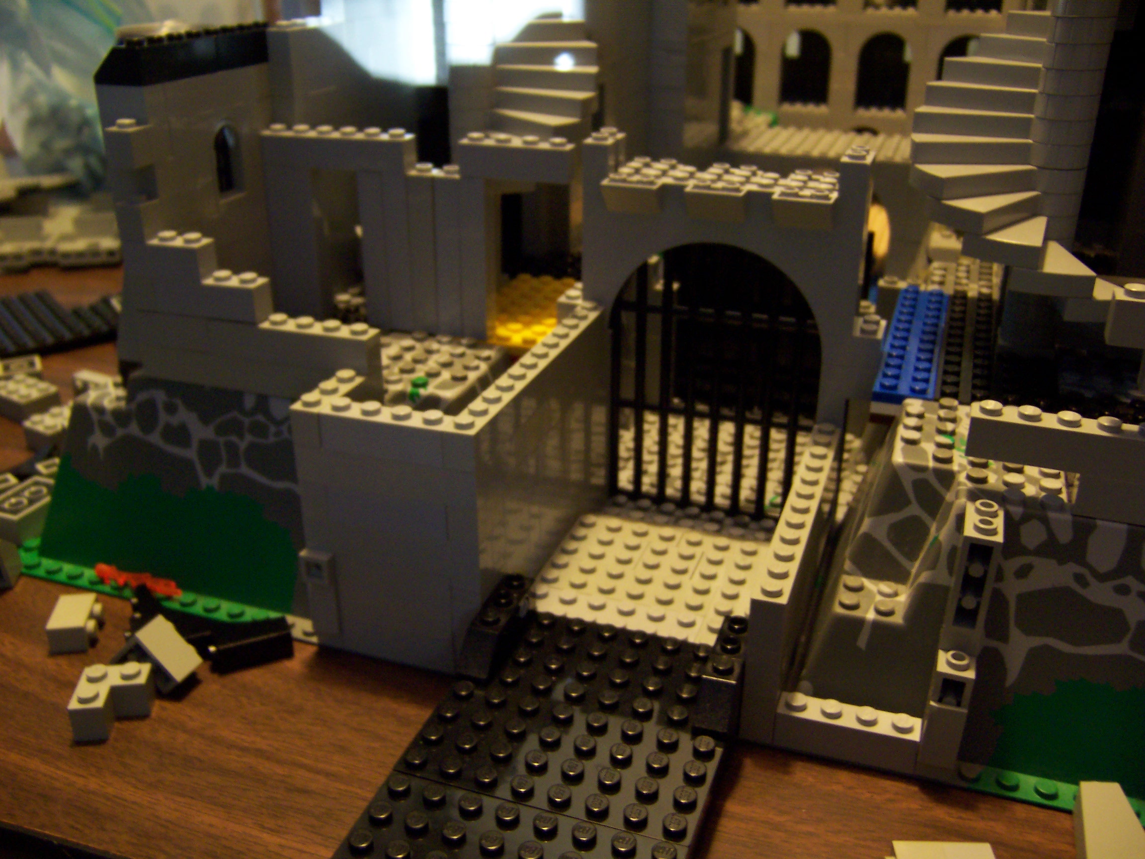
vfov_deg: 42.9
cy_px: 430
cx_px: 572
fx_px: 1092
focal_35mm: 33
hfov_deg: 55.4
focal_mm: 5.5
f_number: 2.8
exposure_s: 1/8
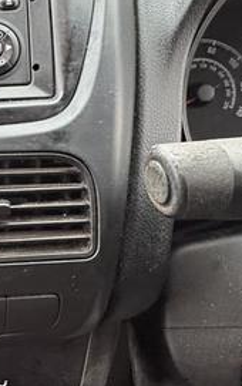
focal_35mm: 49
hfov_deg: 24.1
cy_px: 221
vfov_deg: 40.9
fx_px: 516
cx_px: -44
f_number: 2.2
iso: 800
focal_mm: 2.22
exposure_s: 1/56
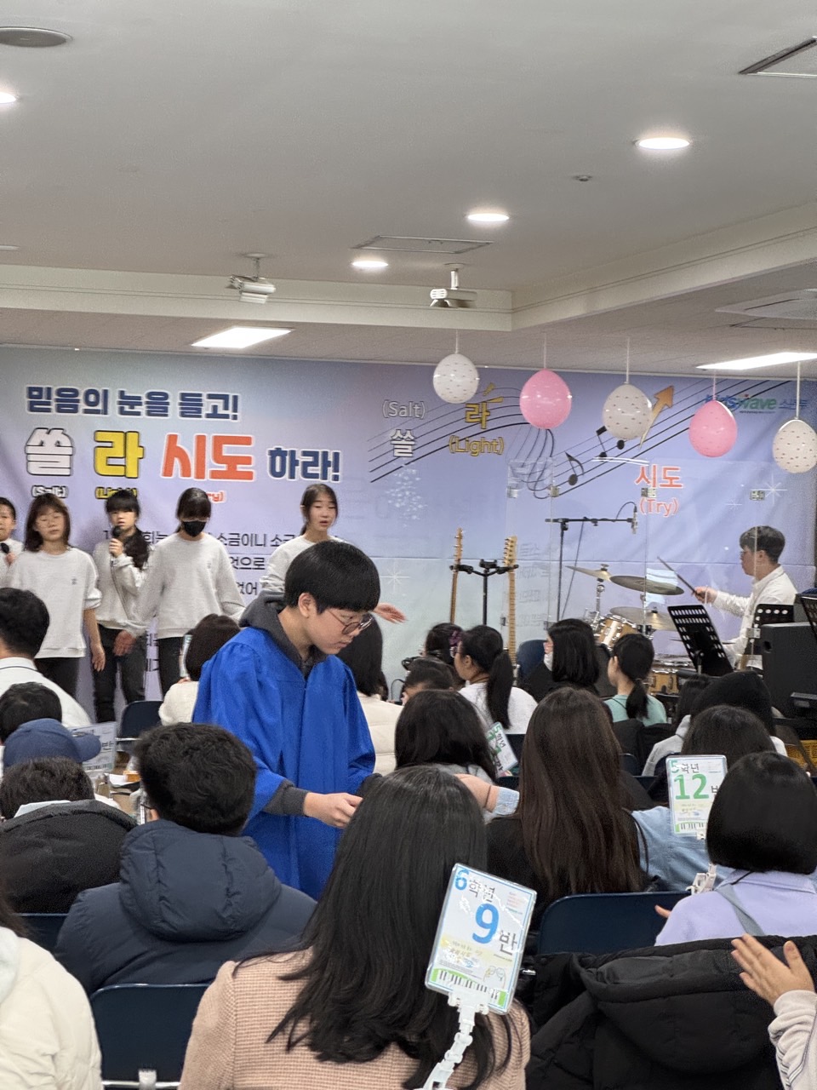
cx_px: 408
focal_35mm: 77
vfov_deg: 25.3
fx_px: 2423
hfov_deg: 19.1
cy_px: 545
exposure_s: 1/60
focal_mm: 9
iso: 320
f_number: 2.8
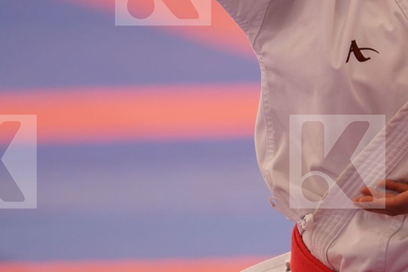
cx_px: 338
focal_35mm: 454
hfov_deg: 4.5
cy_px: -21
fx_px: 5146
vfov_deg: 3.0
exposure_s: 1/500
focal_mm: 200
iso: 1000
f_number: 2.8
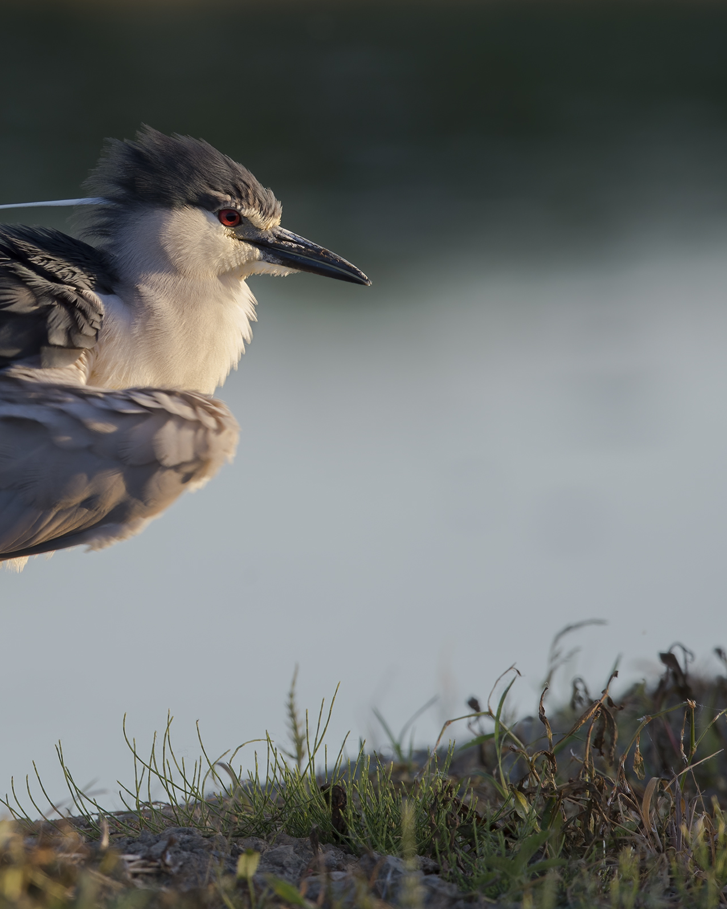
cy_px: 454
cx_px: 166
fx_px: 32275
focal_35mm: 1200
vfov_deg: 1.6
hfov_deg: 1.3
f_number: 6.3
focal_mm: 850
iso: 800
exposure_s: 1/640
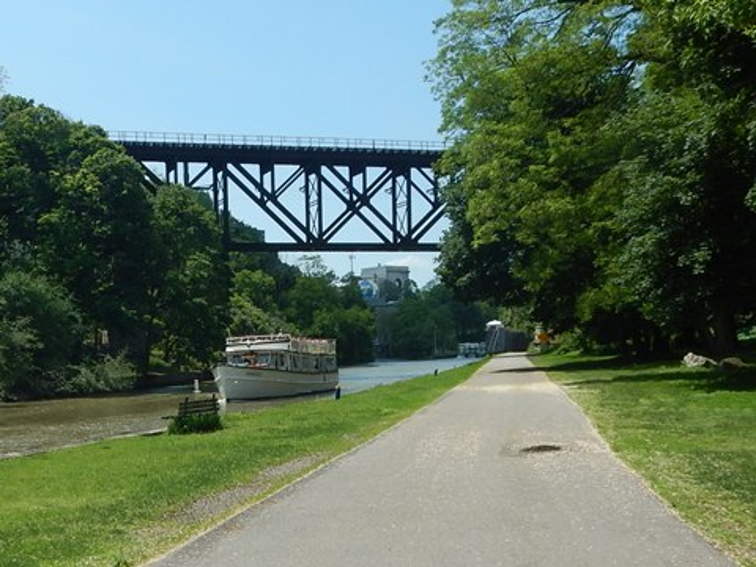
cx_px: 378
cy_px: 284
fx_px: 524
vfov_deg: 56.8
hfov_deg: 71.6
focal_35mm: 24
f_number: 4.1
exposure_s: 1/1000
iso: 125
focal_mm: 4.3
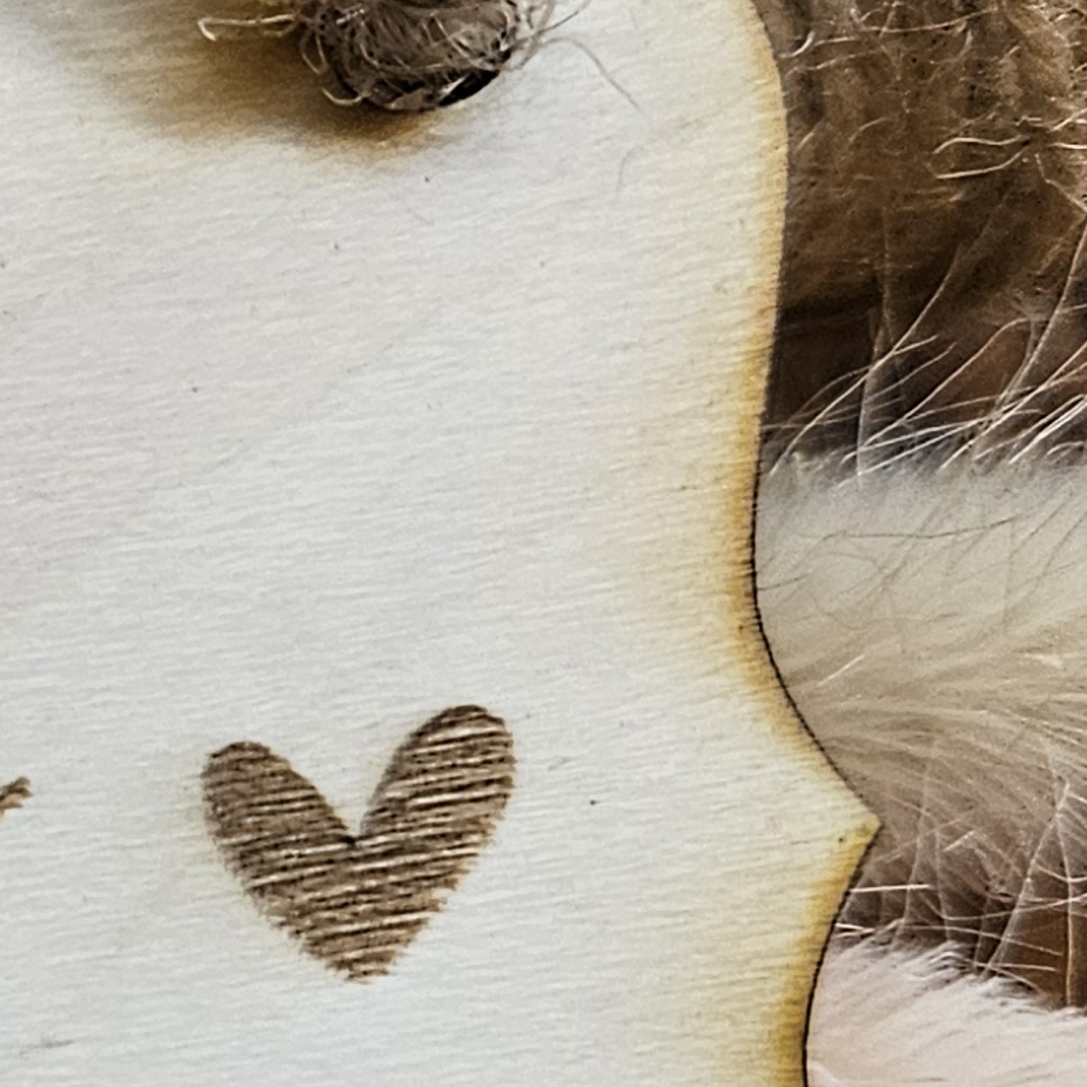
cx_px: -1019
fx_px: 3659
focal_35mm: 103
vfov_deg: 16.8
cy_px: 832
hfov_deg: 14.4
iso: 200
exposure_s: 1/100
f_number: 1.8
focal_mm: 5.4
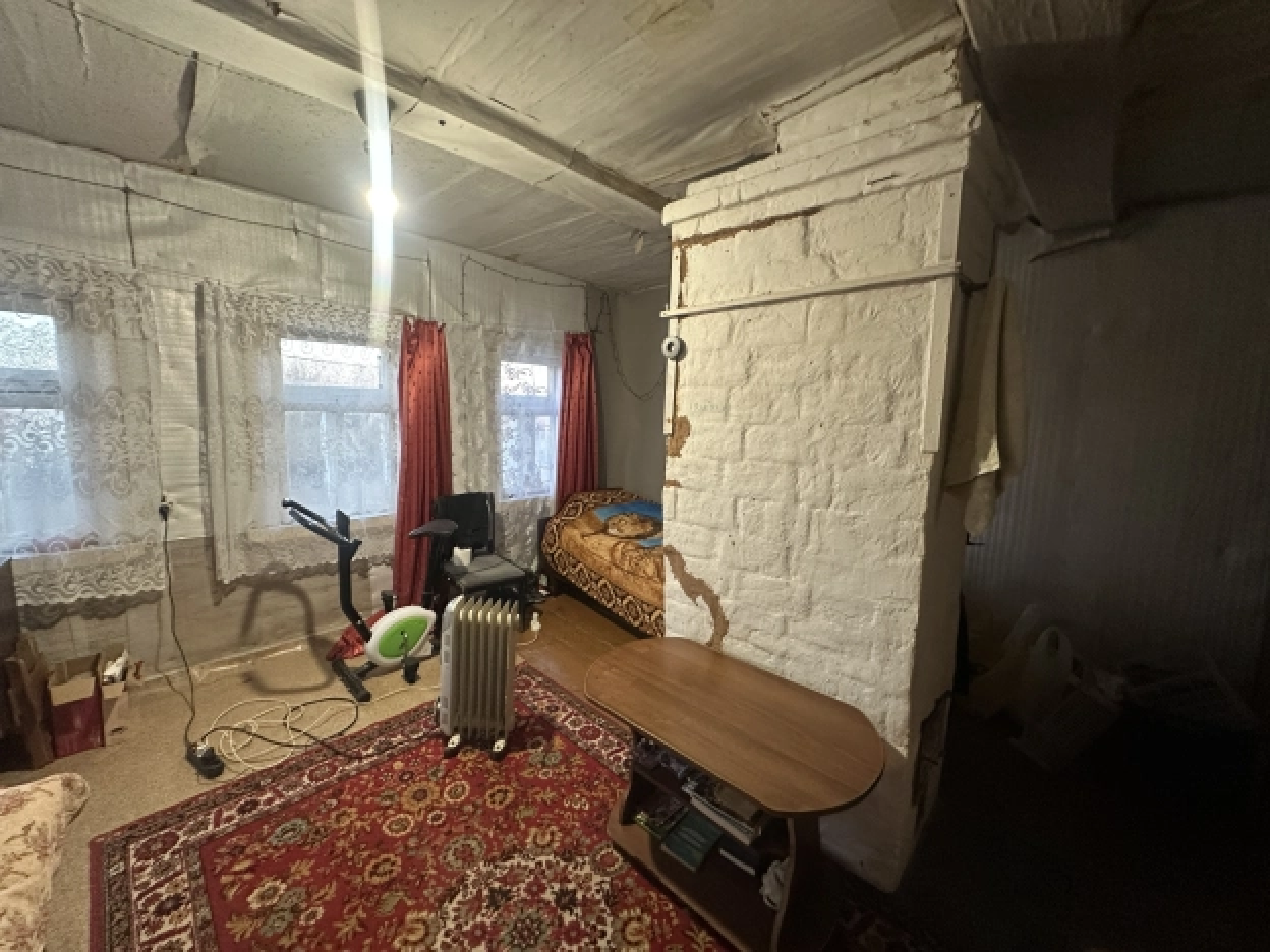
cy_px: 476
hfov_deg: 102.1
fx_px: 514
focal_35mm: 14
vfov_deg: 85.7
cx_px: 635
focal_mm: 2.22
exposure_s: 1/50
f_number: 2.2
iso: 500
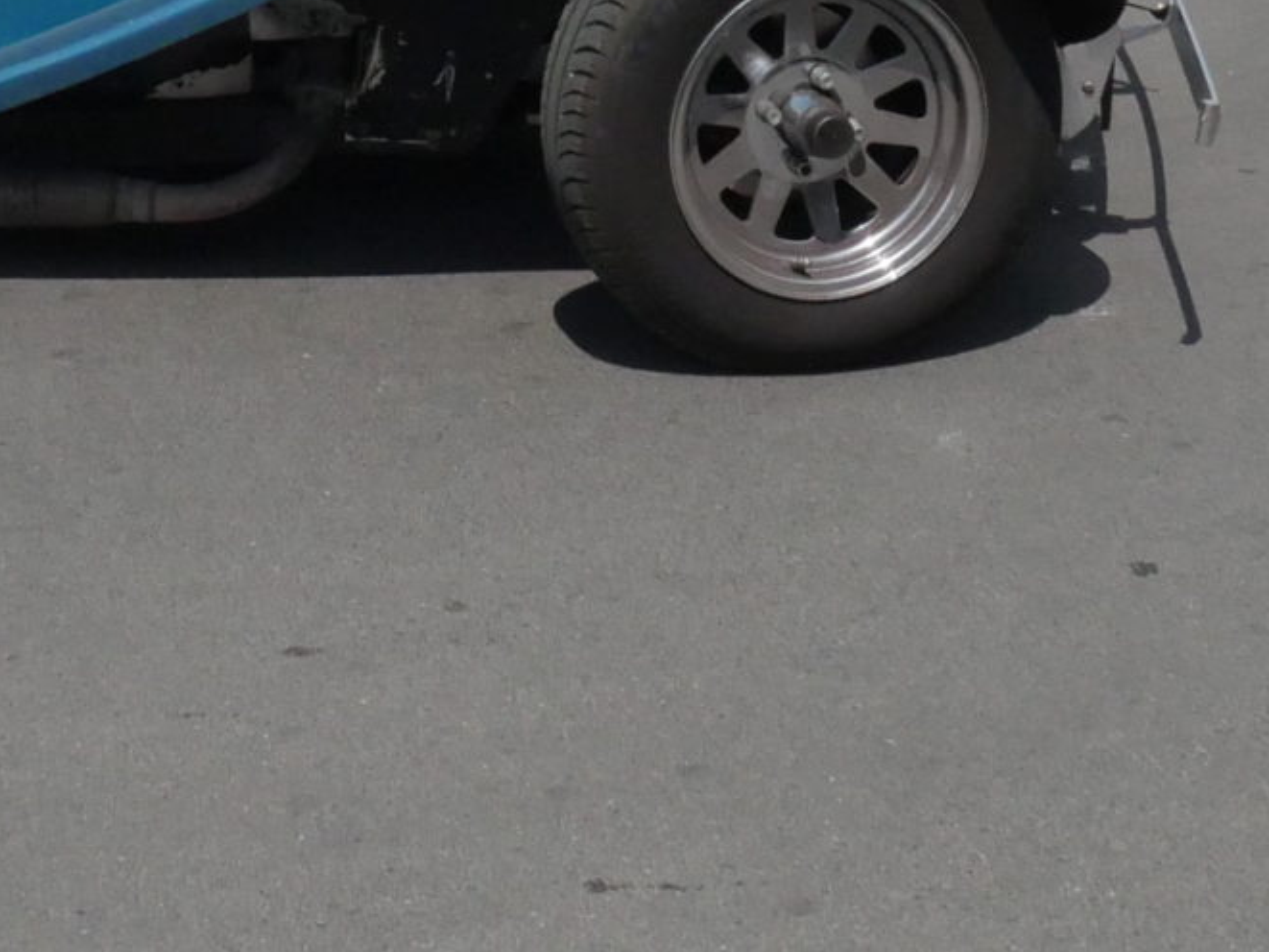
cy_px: -566
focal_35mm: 93
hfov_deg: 20.8
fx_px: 3410
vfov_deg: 14.6
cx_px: 255
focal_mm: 12
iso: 1600
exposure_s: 1/3200
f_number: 10
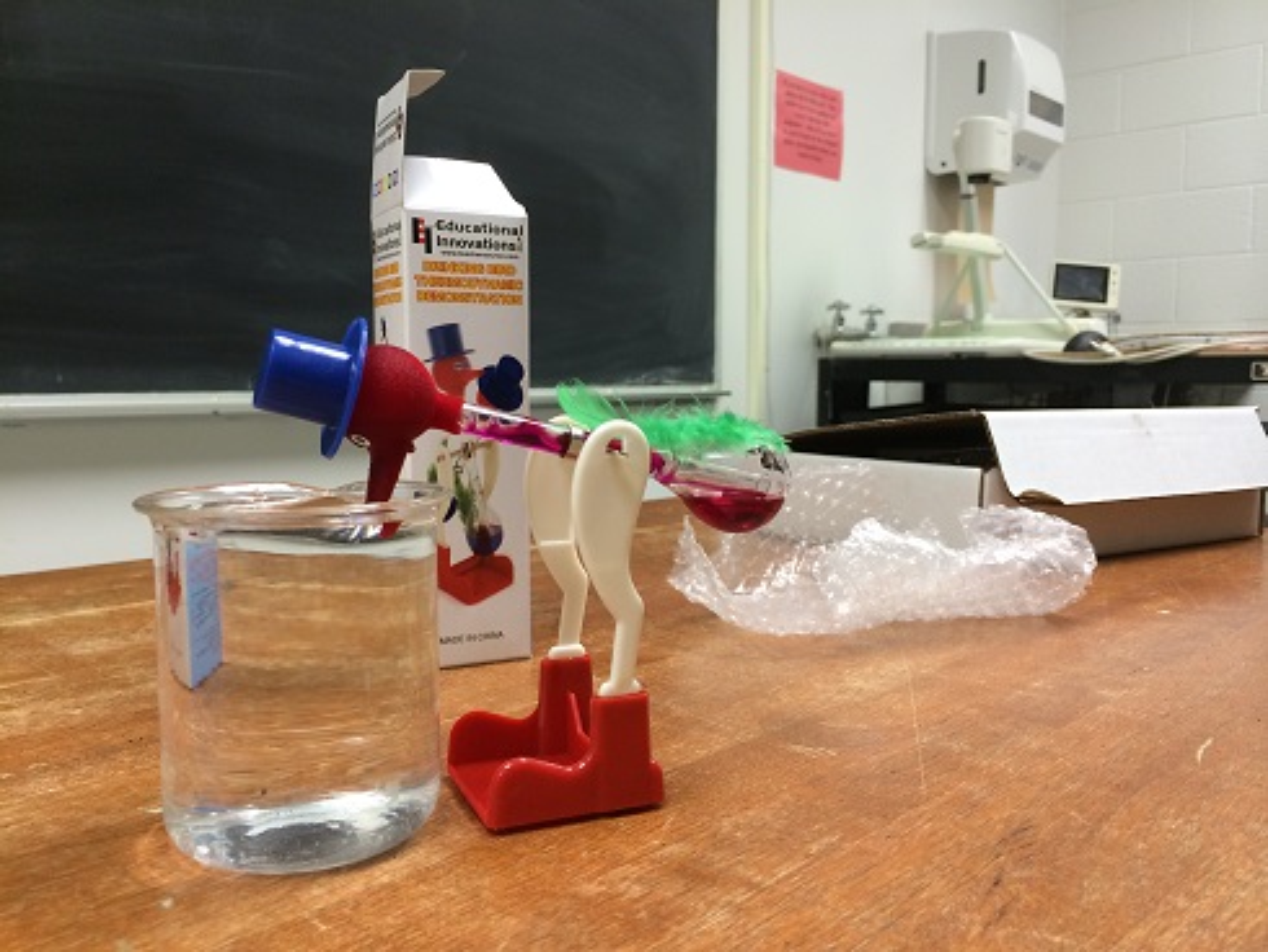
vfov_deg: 46.8
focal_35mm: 30
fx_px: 1099
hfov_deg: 59.9
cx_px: 634
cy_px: 476
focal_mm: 4.12
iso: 100
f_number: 2.2
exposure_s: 1/30
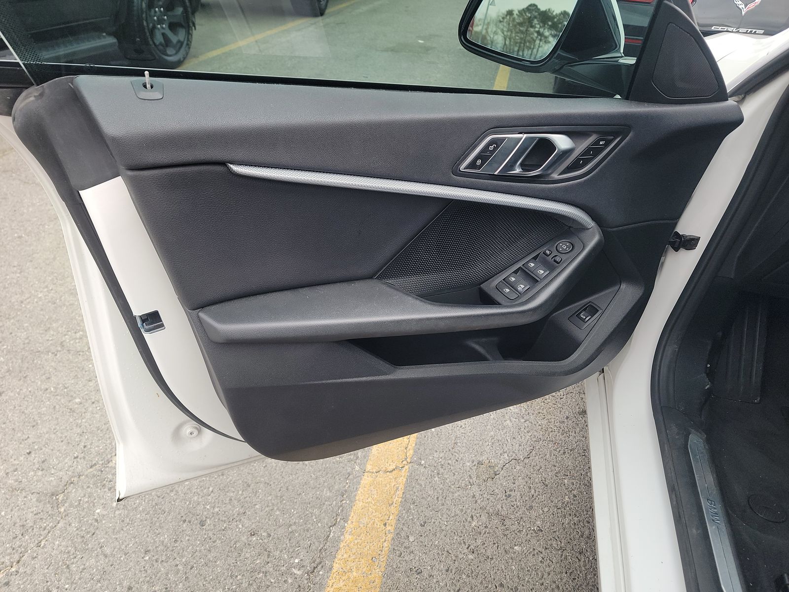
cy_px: 296
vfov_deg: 56.8
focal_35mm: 24
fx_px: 547
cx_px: 394
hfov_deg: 71.6
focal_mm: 6.7
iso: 89
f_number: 1.8
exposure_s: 1/119
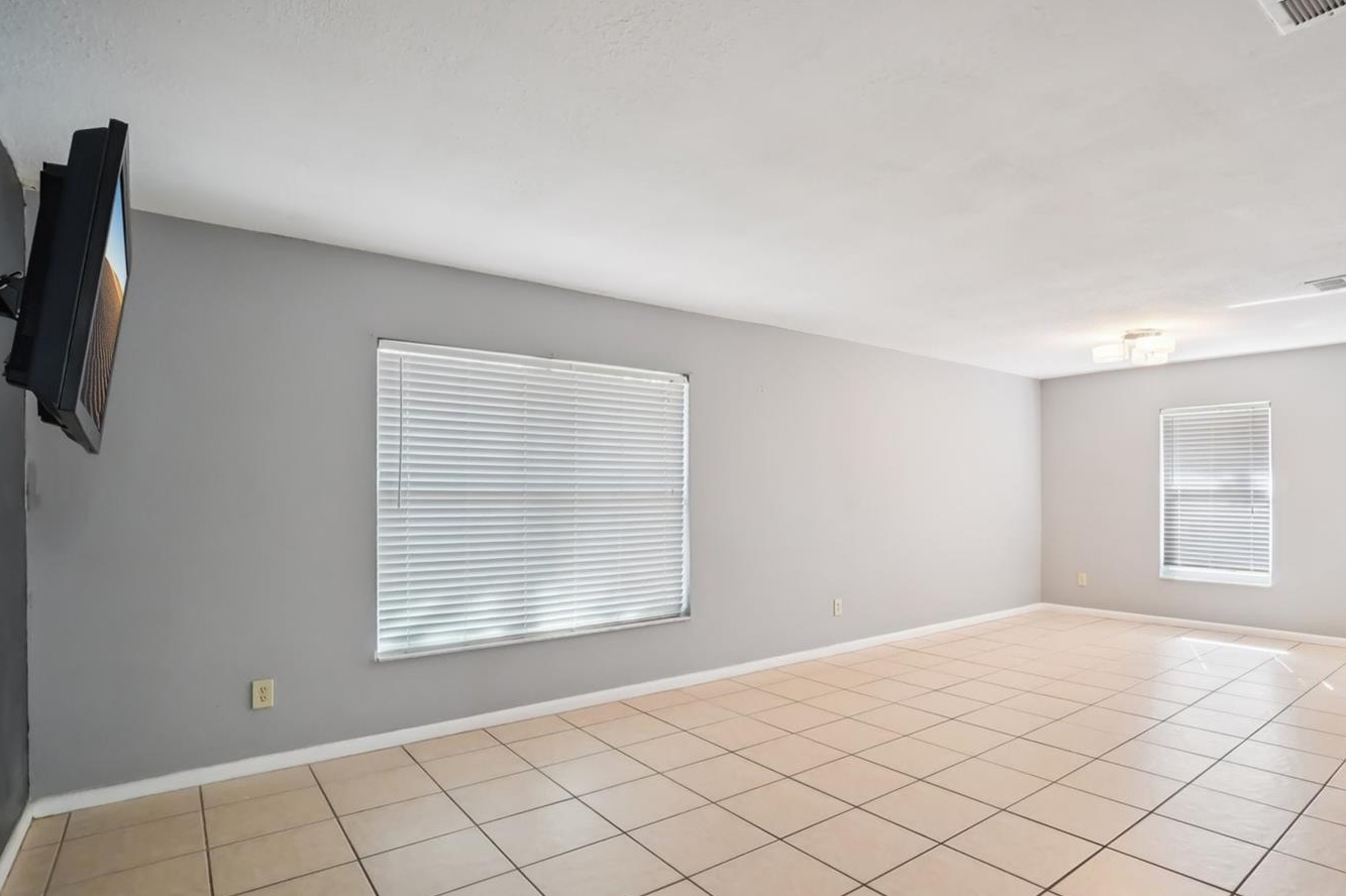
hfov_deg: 89.4
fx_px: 673
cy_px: 519
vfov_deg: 67.0
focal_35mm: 18
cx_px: 770
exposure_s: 1/30
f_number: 8
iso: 1250
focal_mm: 10
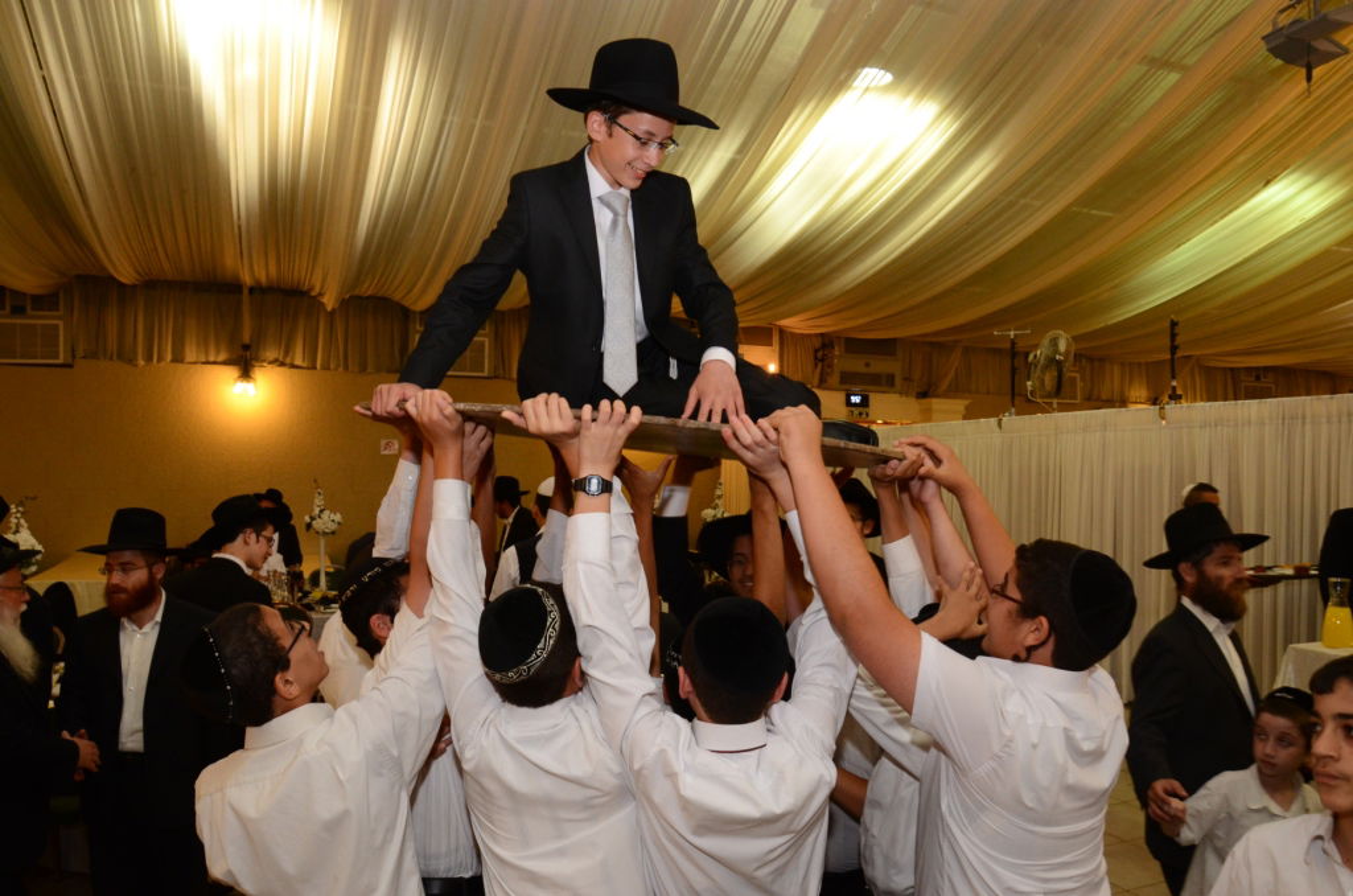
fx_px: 1013
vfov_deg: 47.7
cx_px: 676
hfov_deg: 67.5
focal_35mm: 27
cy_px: 448
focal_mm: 18
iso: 1250
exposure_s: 1/100
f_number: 5.6
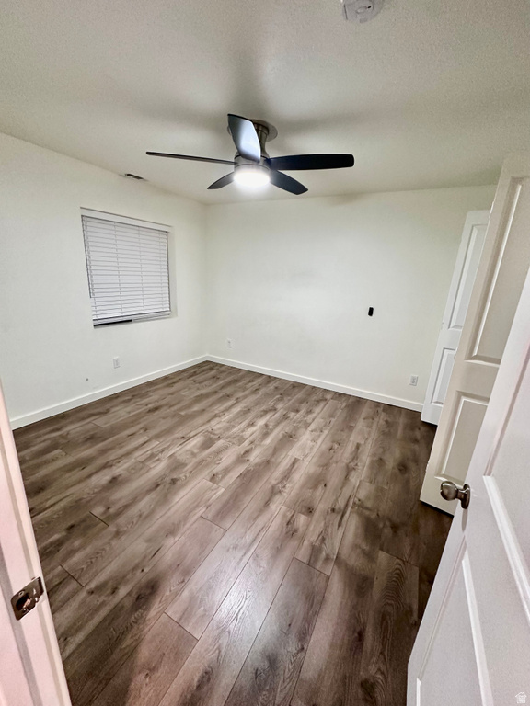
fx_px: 286
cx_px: 265
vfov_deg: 102.1
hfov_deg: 85.7
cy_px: 353
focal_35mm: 14
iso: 320
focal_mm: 2.22
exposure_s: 1/60
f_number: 2.2
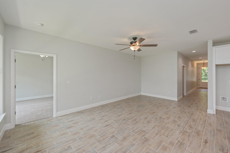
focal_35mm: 14
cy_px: 76
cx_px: 115
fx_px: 89
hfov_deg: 104.3
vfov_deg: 81.1
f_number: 9
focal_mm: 14
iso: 200
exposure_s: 1/30
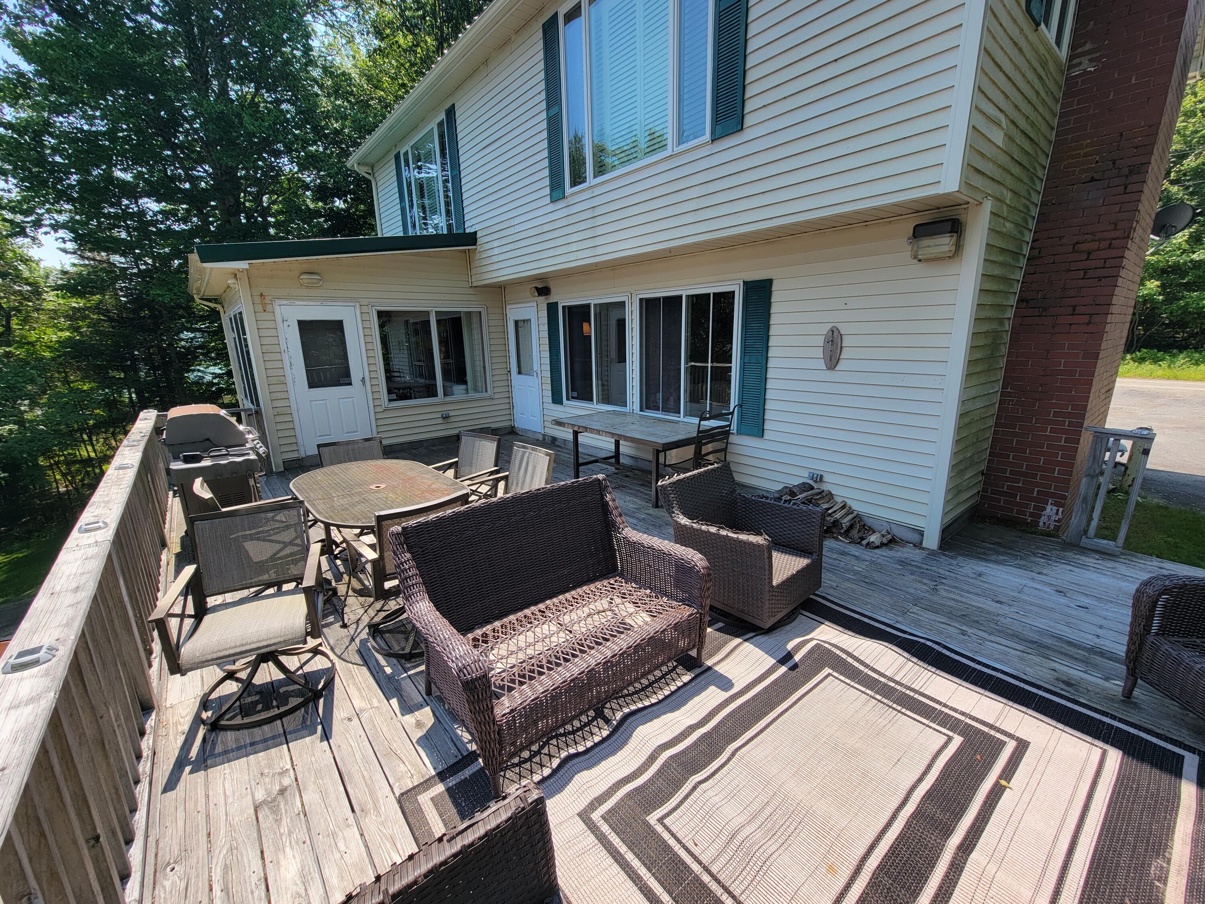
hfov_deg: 106.2
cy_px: 452
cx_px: 602
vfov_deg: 89.9
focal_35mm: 13
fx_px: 453
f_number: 2.2
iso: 50
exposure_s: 1/814
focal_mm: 2.2
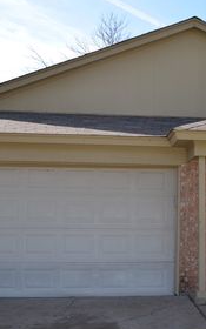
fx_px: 440
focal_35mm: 49
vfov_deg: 41.0
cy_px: 180
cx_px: 181
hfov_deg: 25.6
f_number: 7.1
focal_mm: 18
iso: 100
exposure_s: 1/200
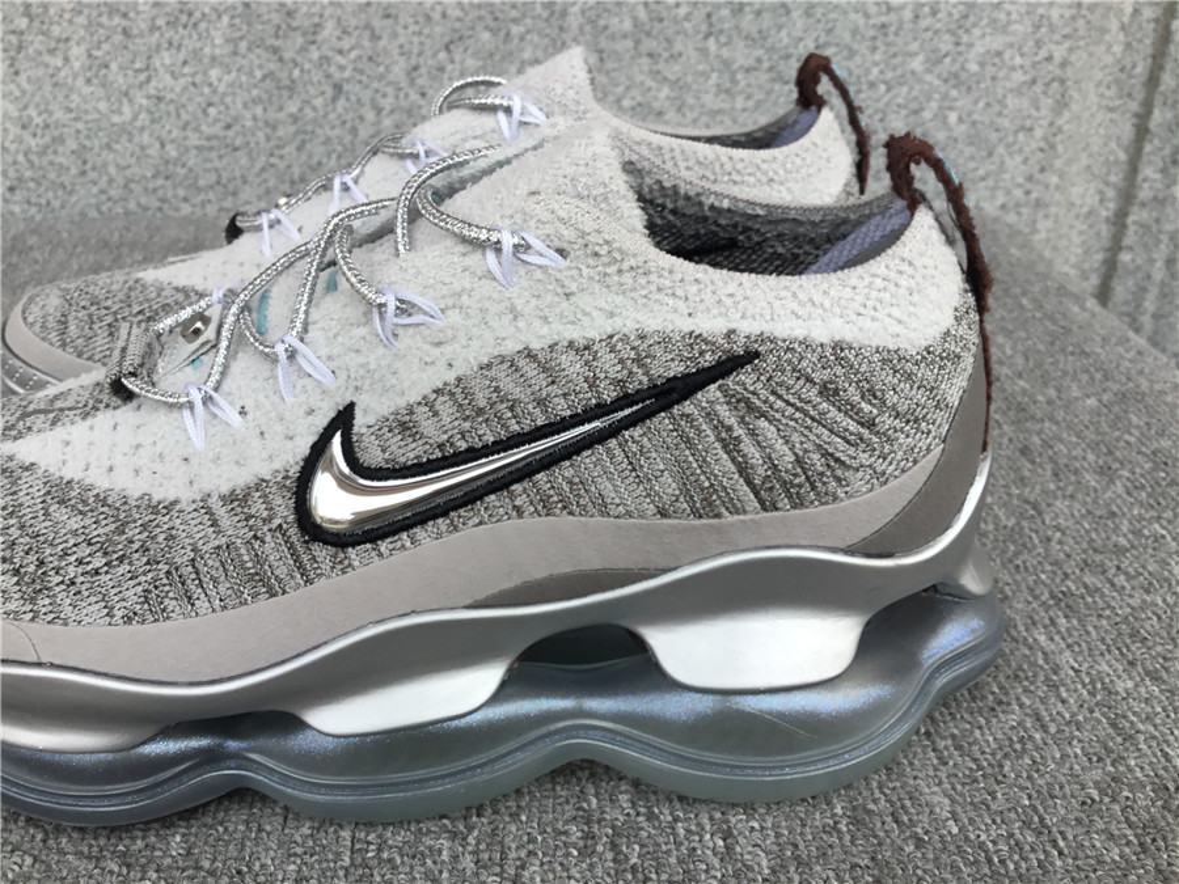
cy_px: 442
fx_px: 1056
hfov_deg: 58.4
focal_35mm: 31
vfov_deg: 45.4
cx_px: 590
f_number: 2.4
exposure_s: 1/536
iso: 25
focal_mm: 3.3
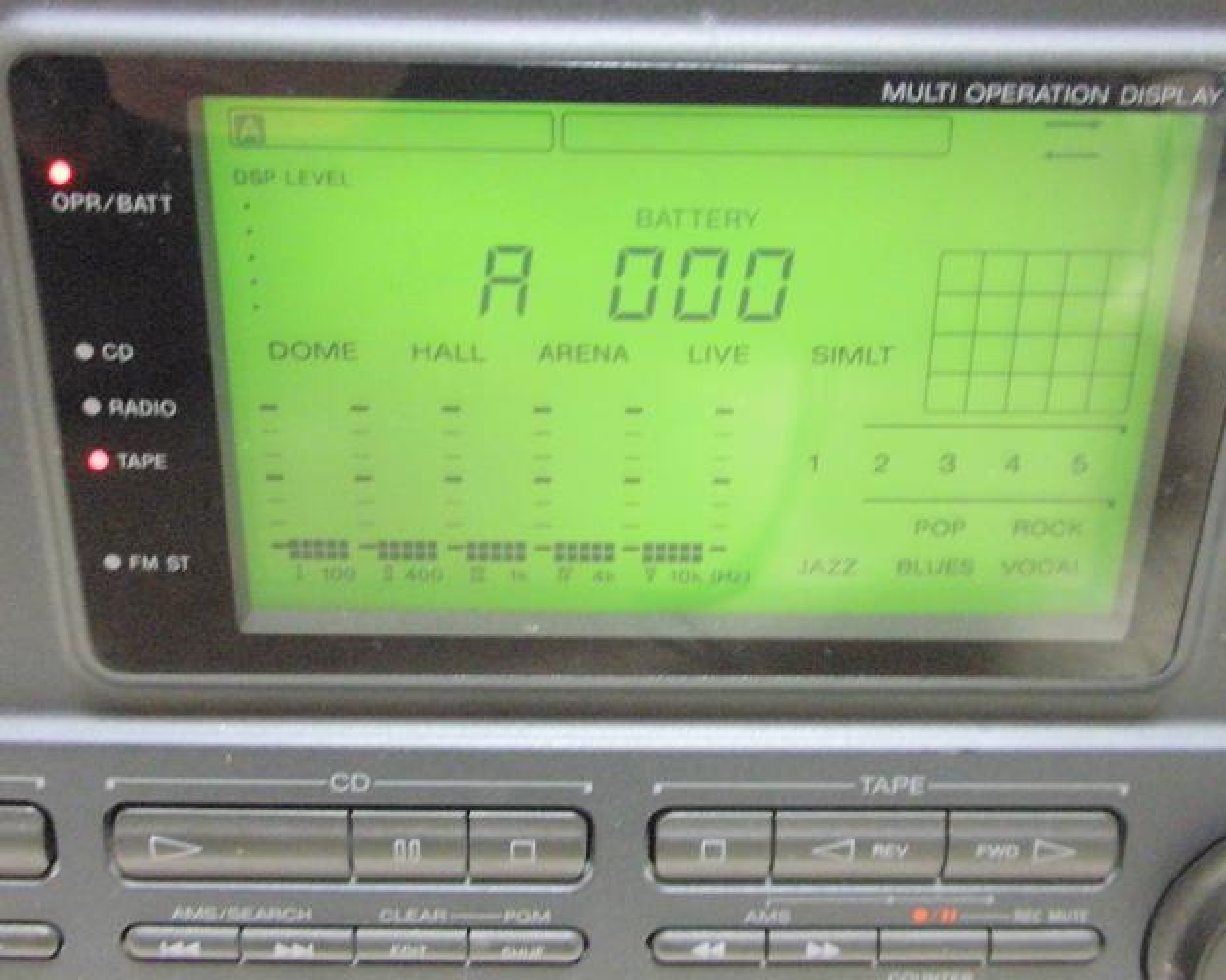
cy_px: 469
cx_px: 619
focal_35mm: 42
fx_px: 1523
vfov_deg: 35.7
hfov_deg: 43.8
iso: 250
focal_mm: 6.6
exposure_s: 1/4
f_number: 3.5
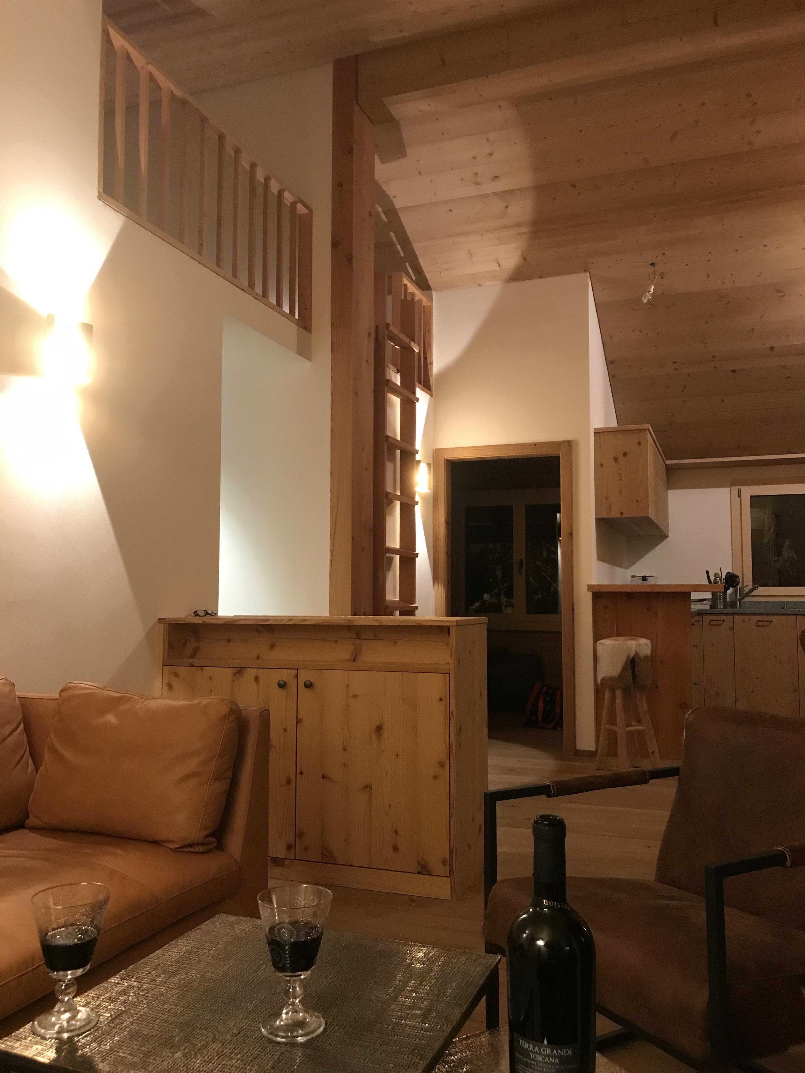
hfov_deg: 49.7
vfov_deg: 63.4
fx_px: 868
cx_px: 402
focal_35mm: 28
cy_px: 536
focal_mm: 3.99
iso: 80
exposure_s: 1/8
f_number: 1.8
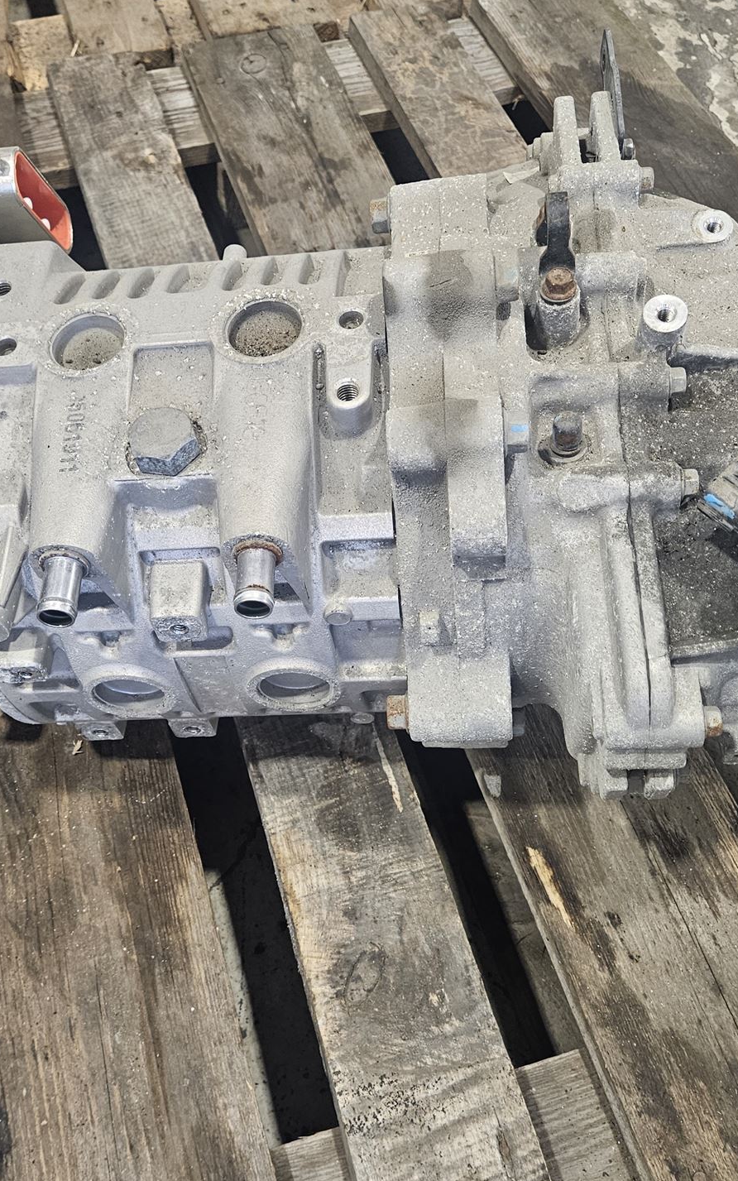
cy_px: 607
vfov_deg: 55.3
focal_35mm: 35
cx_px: 313
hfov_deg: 36.2
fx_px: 1126
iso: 160
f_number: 1.8
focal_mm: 5.4
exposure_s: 1/100
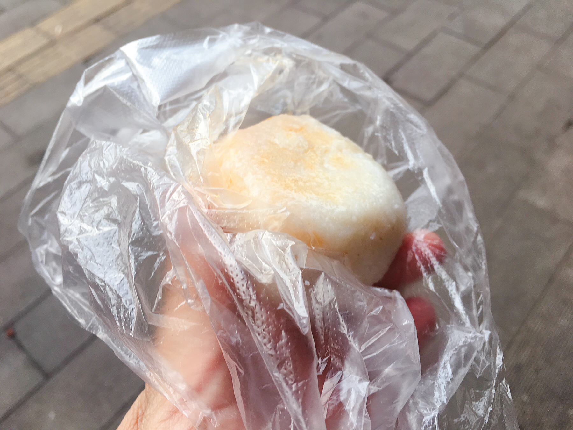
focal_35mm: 29
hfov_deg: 61.7
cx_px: 286
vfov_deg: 48.2
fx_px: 480
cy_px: 215
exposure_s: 1/100
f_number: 2.2
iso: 32
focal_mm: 4.15
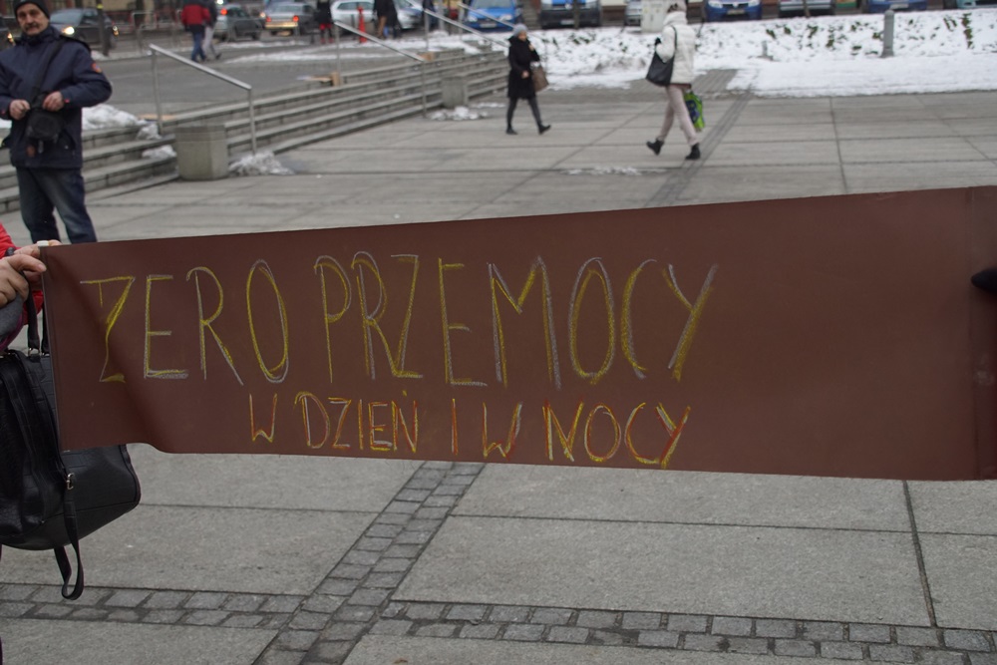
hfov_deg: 37.8
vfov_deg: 25.8
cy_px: 332
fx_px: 1454
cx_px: 498
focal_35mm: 52
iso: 800
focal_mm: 35
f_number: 4.5
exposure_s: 1/160
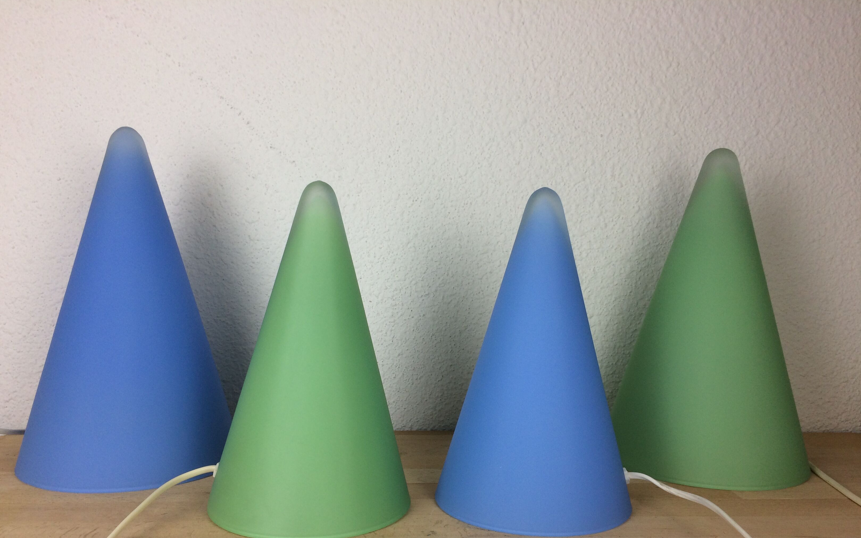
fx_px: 727
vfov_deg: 40.4
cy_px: 323
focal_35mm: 31
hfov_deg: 61.2
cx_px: 430
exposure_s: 1/100
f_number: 2.2
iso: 50
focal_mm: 4.15
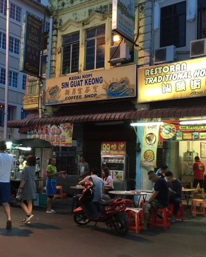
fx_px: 305
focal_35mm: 40
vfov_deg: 45.8
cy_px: 135
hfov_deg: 37.3
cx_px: 105
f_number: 2.2
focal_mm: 4.15
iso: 100
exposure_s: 1/17
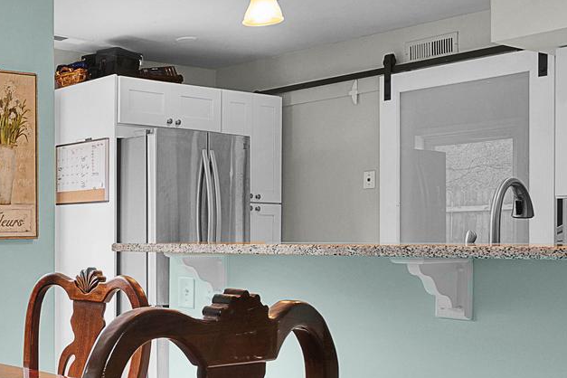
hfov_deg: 33.1
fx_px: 772
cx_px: -111
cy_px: 225
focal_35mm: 49
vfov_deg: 27.5
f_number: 8
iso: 200
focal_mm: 15
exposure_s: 1/13
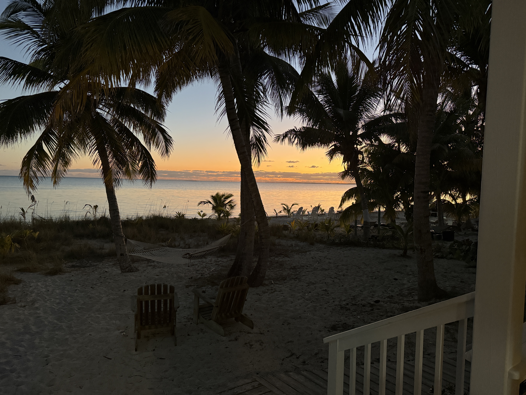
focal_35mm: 24
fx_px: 365
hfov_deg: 71.6
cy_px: 198
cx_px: 263
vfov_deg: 56.8
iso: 640
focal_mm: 6.76
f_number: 1.78
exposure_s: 1/40
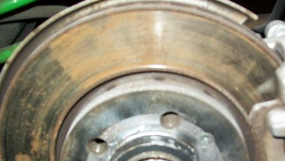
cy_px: 139
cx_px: 190
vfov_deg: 20.8
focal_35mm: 57
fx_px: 431
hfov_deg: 36.2
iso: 160
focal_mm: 6
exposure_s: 1/60
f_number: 2.7
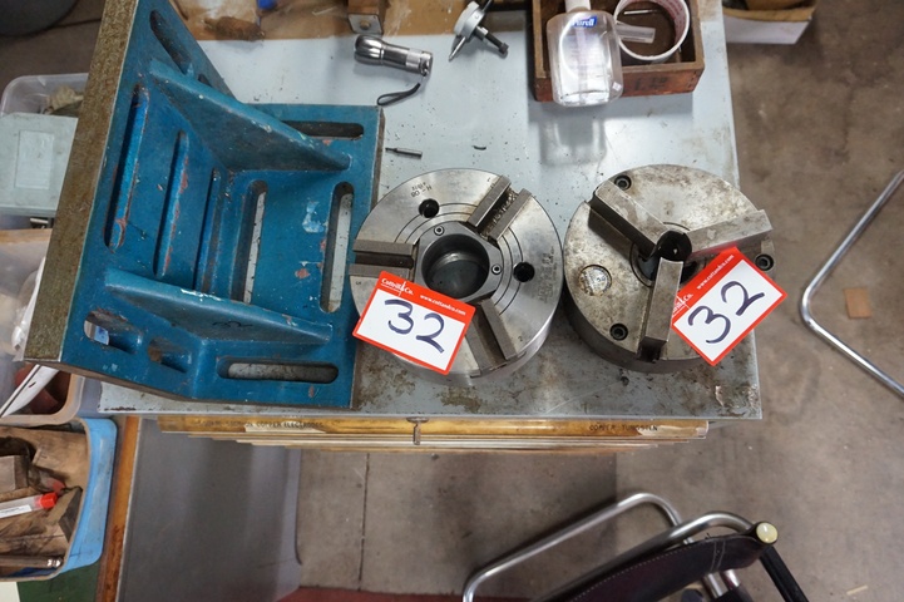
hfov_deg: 67.4
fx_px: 678
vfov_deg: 47.9
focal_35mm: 27
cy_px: 301
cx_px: 452
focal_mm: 18
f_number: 3.5
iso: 3200
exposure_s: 1/160
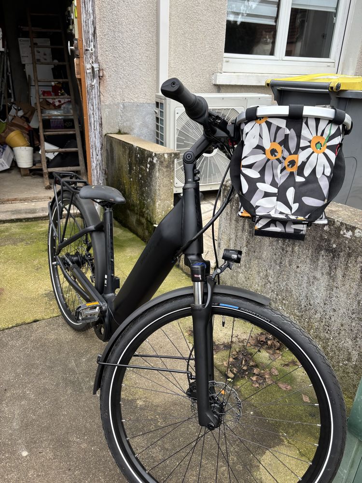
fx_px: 363
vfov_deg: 67.3
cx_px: 181
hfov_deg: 53.1
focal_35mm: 26
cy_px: 242
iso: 40
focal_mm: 5.96
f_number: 1.6
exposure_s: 1/210
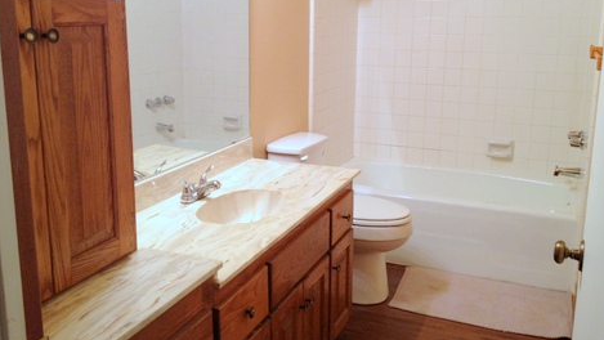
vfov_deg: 30.3
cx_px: 299
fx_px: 625
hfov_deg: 51.6
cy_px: 121
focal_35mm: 39
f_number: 2.4
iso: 125
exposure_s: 1/20
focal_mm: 4.28
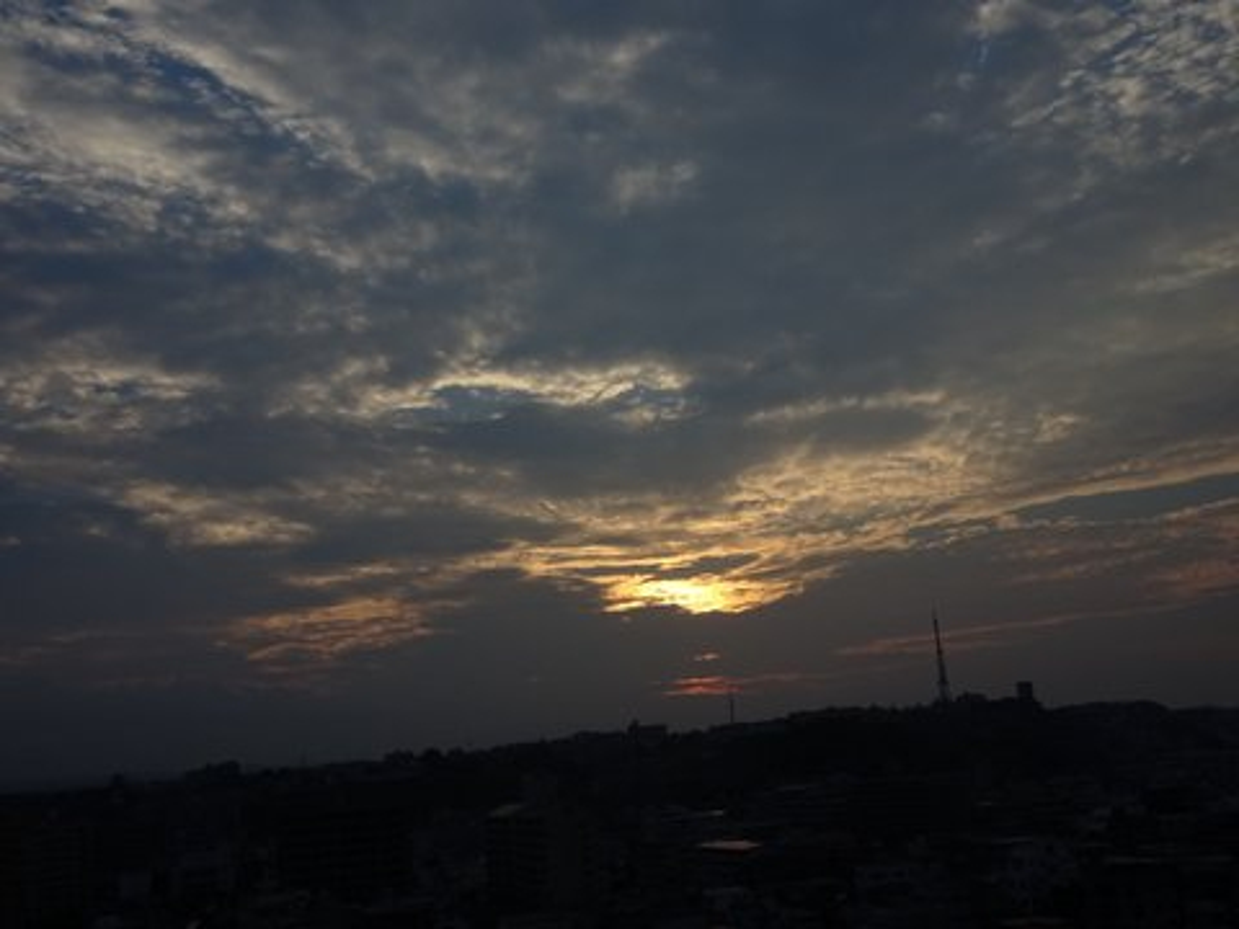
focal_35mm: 36
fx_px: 1289
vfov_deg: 39.7
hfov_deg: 51.4
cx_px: 620
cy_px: 464
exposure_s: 1/1000
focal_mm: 6.17
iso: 80
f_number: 4
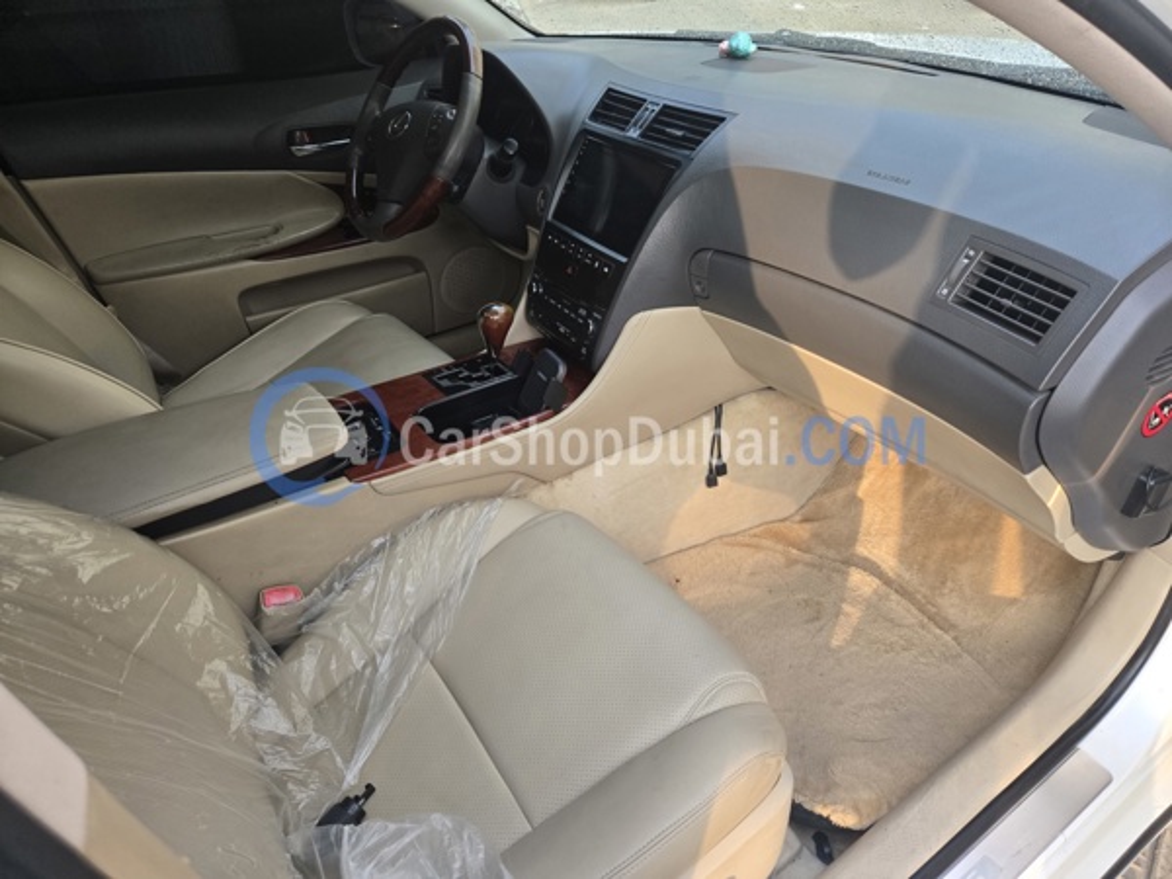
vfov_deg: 58.9
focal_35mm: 23
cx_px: 586
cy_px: 440
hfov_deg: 73.9
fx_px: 779
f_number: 1.8
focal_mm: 5.4
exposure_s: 1/180
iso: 160
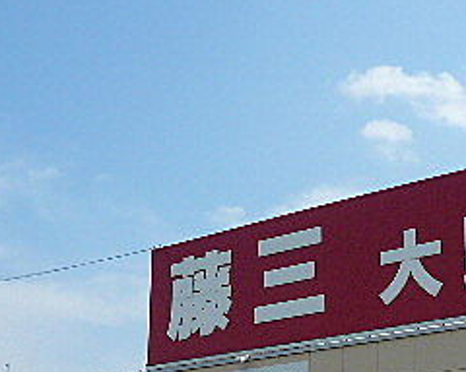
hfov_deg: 26.0
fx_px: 1007
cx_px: 256
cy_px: 349
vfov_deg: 20.5
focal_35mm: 73
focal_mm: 4.6
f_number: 8
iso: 100
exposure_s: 1/320
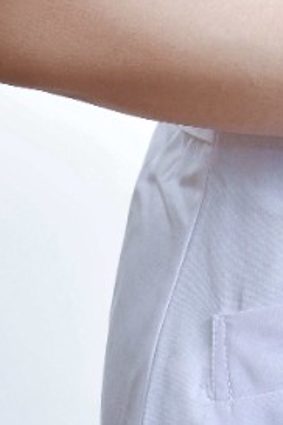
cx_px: 482
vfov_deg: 4.3
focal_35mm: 466
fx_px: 5494
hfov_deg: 2.9
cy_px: -543
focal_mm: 85
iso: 100
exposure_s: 1/40
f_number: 9
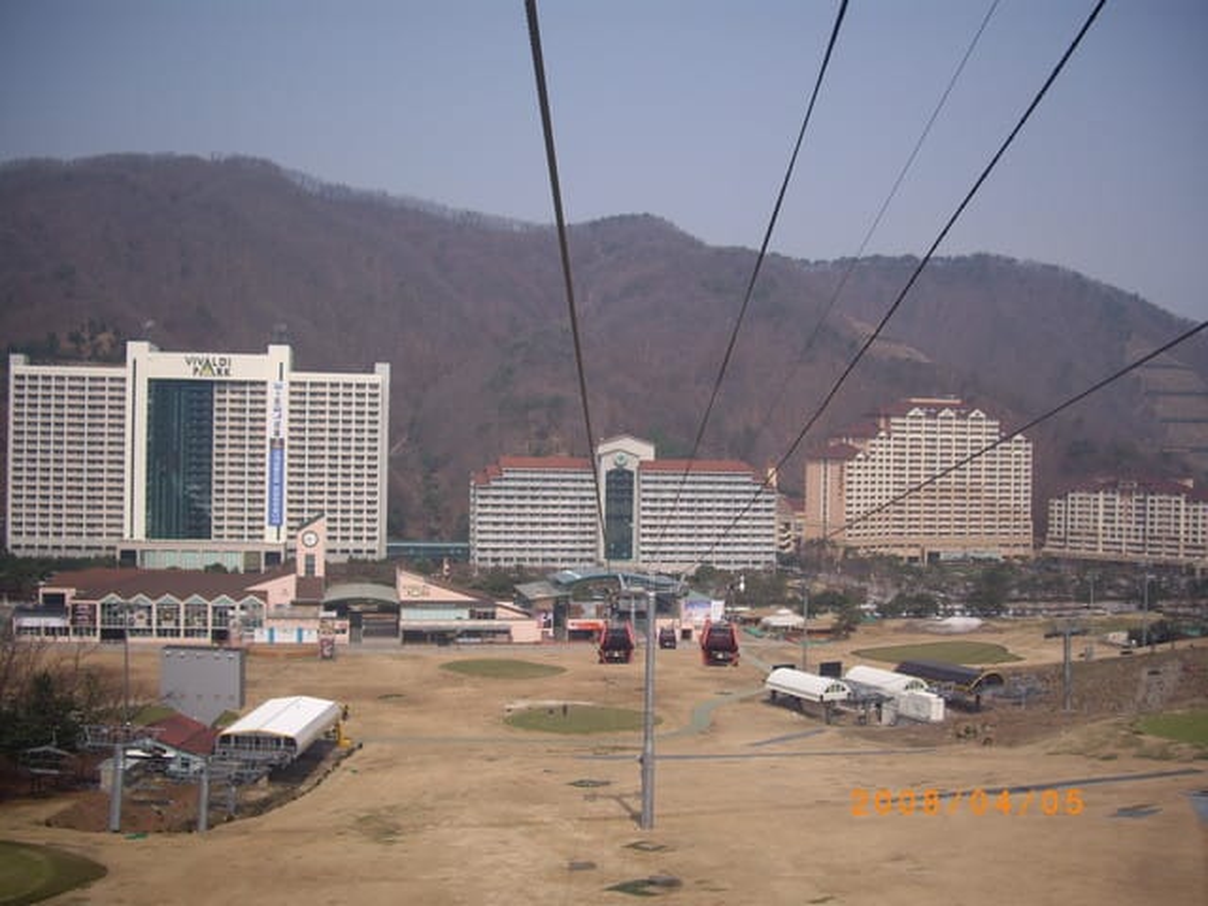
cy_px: 453
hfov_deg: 49.0
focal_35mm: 38
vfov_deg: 37.7
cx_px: 604
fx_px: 1326
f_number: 2.8
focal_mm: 7.9
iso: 64
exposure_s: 1/500
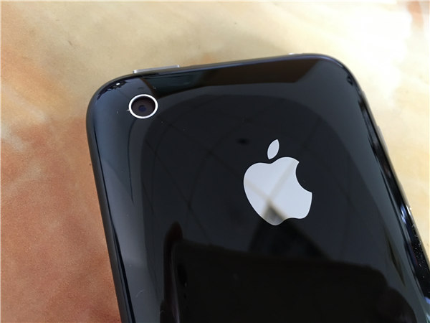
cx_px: 215
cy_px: 162
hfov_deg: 61.7
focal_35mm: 29
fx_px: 360
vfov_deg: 48.2
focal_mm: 4.15
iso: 100
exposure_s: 1/17
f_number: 2.2
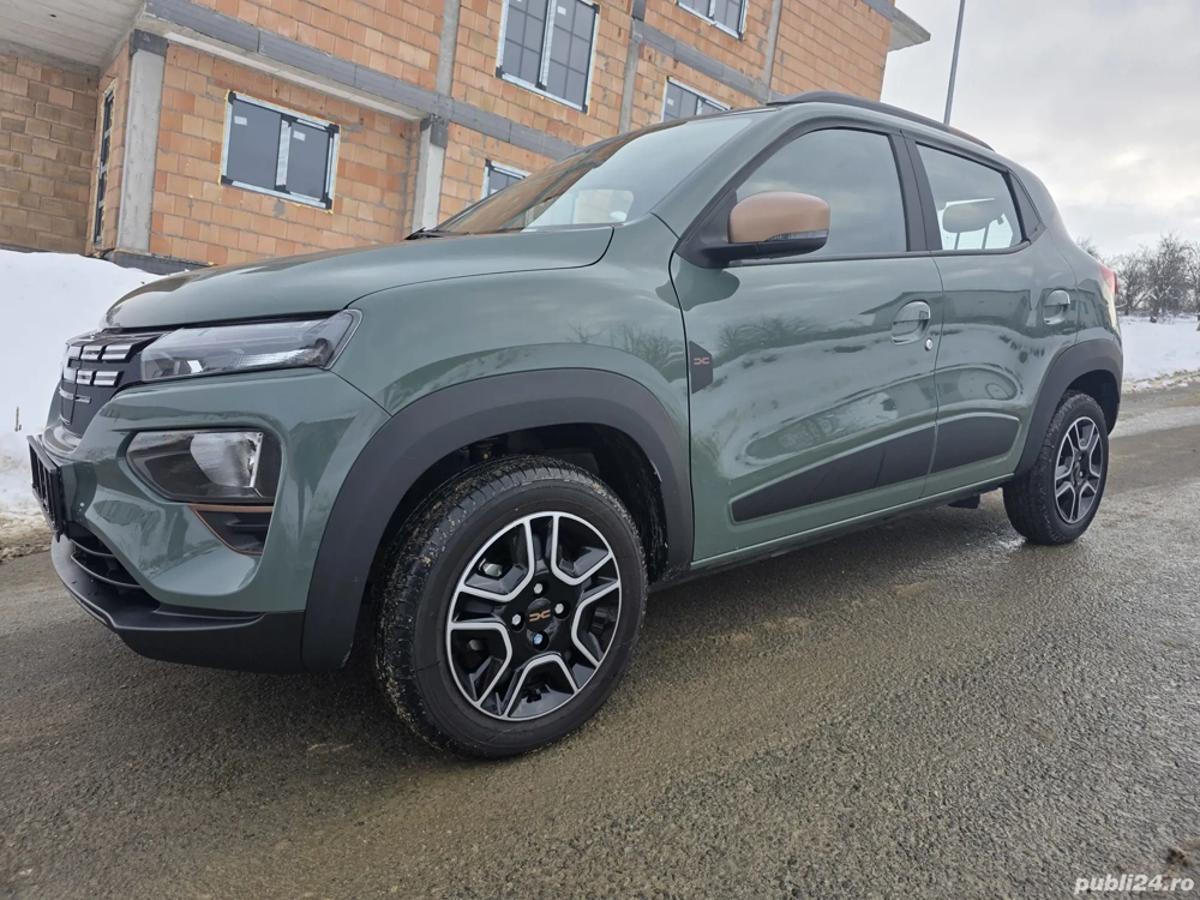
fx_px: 797
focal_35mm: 23
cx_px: 600
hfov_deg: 73.9
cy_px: 450
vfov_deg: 58.9
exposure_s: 1/1650
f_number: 1.7
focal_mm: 6.3
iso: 80
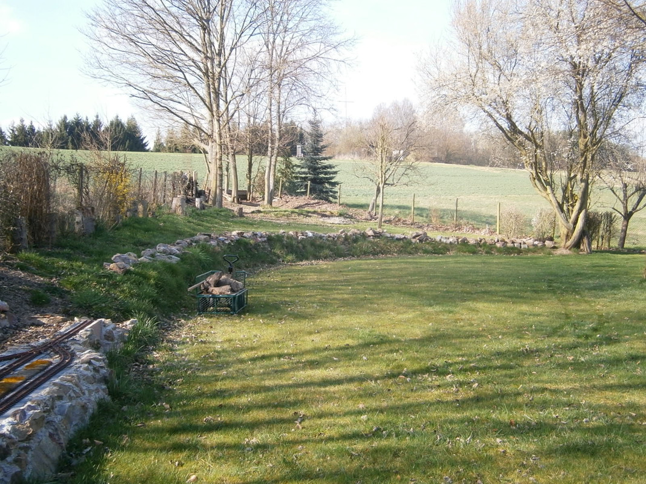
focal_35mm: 36
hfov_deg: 51.4
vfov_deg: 39.6
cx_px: 323
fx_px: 672
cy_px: 242
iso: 80
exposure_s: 1/250
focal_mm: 6.4
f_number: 3.1
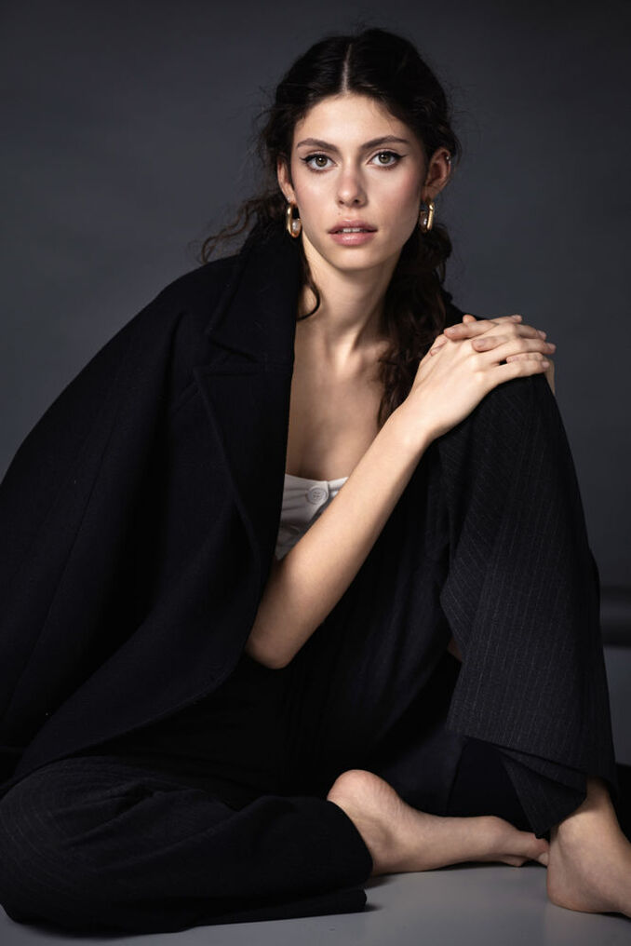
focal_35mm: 89
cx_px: 316
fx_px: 2338
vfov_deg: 22.9
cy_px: 473
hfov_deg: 15.4
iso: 80
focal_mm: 89
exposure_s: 1/160
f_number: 4
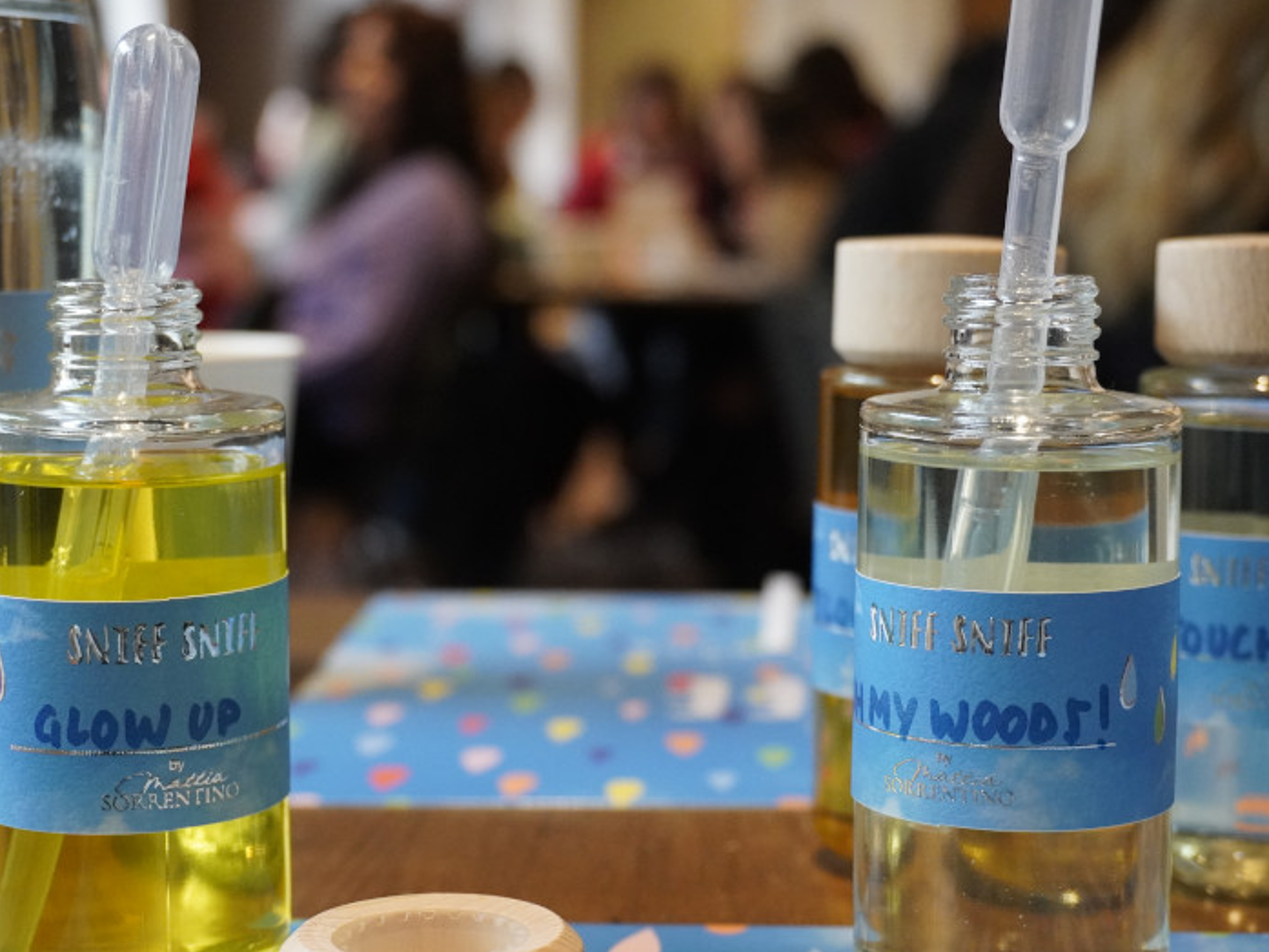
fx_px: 2367
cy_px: 480
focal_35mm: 65
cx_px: 650
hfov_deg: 30.0
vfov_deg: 22.7
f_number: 5.6
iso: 4000
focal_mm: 39
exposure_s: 1/160
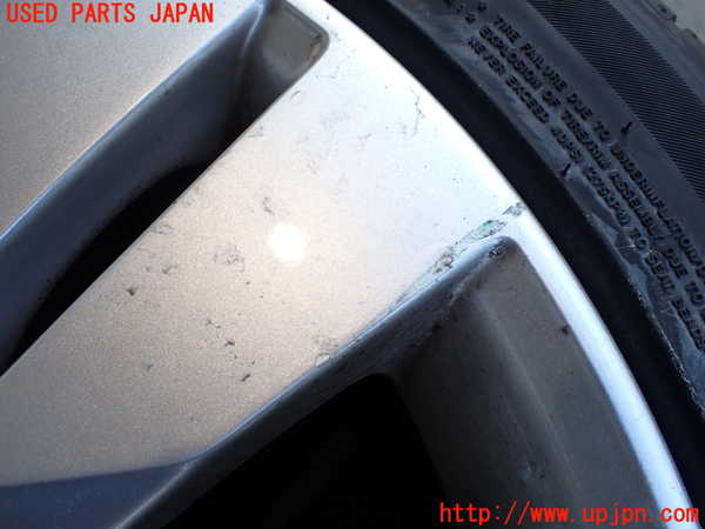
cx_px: 352
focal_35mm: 30
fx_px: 611
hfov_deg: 60.0
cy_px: 264
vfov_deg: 46.8
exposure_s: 1/125
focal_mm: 5.4
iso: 100
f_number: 2.3
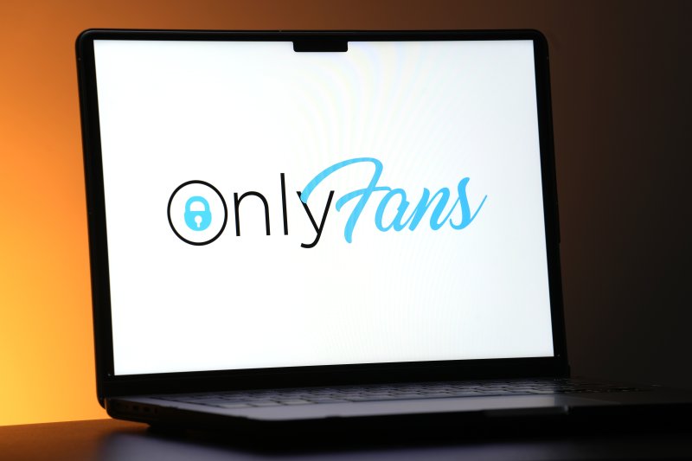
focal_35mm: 200
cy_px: 230
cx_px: 346
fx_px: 3843
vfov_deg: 6.9
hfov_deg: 10.3
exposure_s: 1/10
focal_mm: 200
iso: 125
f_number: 9
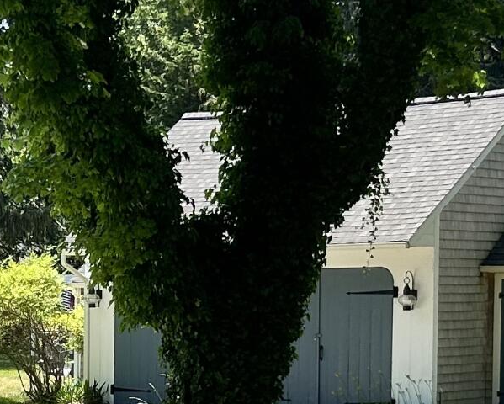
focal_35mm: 127
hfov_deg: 14.9
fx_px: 1896
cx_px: -1
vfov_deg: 12.0
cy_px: 422
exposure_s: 1/1326
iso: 50
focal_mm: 5.7
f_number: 1.5
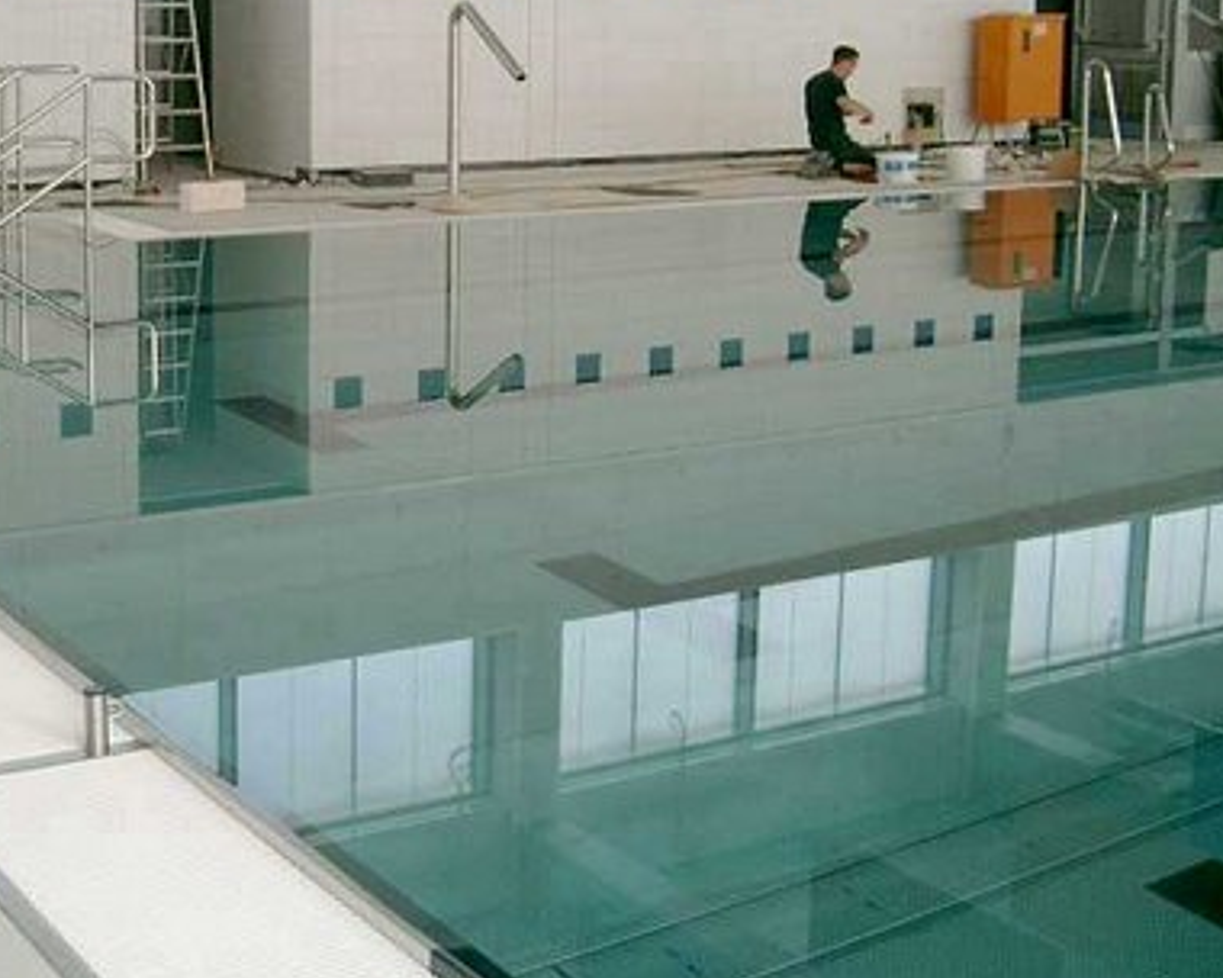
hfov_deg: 32.6
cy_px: 322
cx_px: 357
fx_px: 2063
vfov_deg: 26.5
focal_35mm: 57
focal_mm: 7.6
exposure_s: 1/80
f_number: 2.6
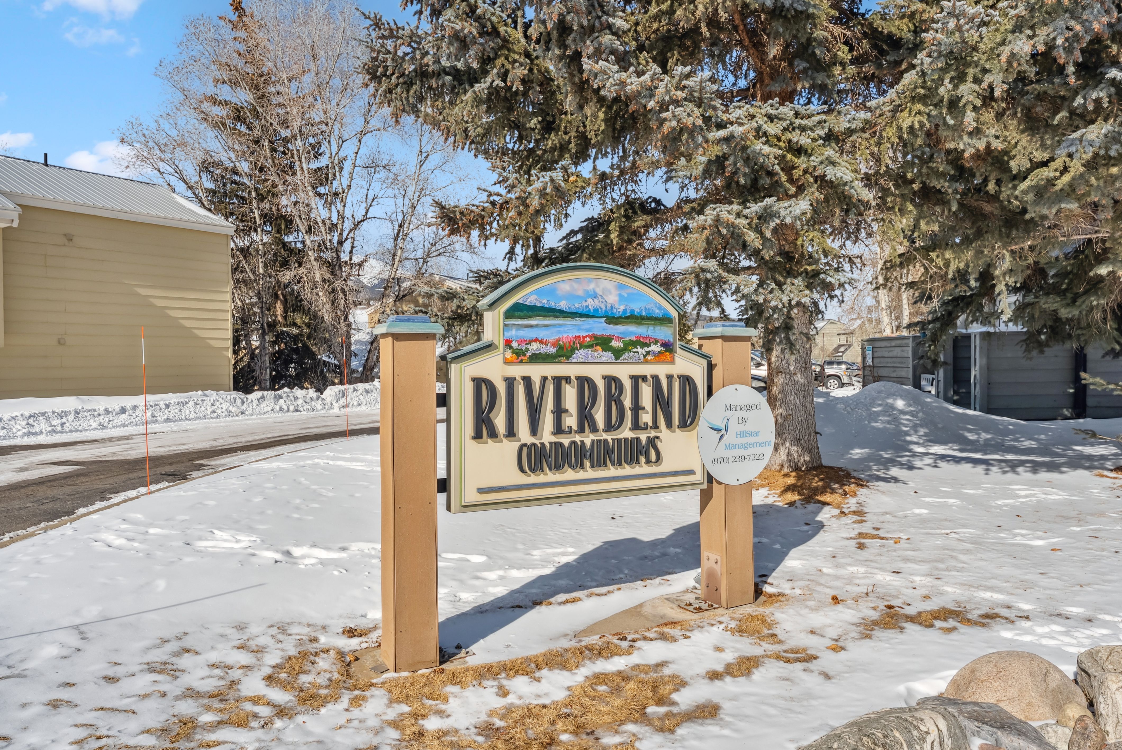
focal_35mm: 24
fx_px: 748
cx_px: 561
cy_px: 375
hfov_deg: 73.7
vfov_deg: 53.2
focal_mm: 24
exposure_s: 1/4000
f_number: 8
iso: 800
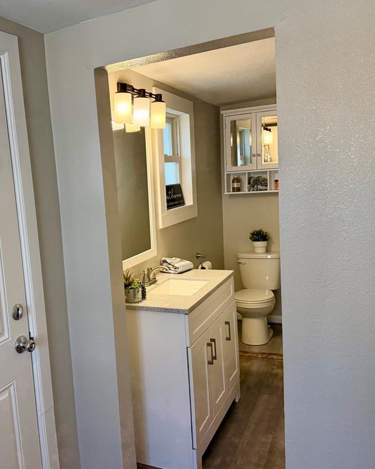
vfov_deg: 55.7
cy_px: 234
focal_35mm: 32
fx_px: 444
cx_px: 128
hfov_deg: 45.2
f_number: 1.78
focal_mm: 6.76
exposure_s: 1/196
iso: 200
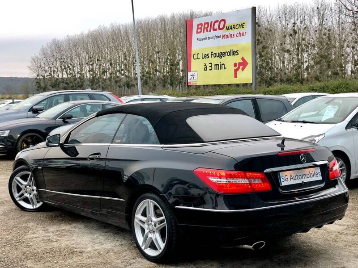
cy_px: 134
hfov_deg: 36.8
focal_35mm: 52
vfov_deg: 28.0
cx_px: 179
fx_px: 538
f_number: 2.4
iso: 40
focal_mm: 6
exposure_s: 1/50
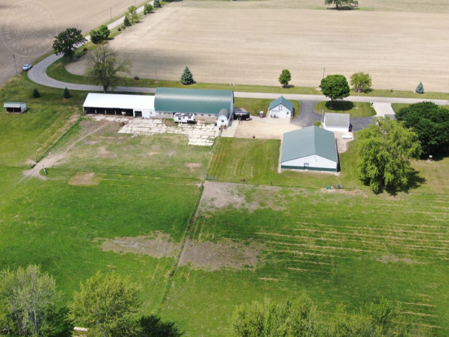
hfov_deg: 47.9
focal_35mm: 39
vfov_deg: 36.8
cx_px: 224
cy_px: 168
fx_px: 506
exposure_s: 1/640
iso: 100
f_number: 3.4
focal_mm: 6.77
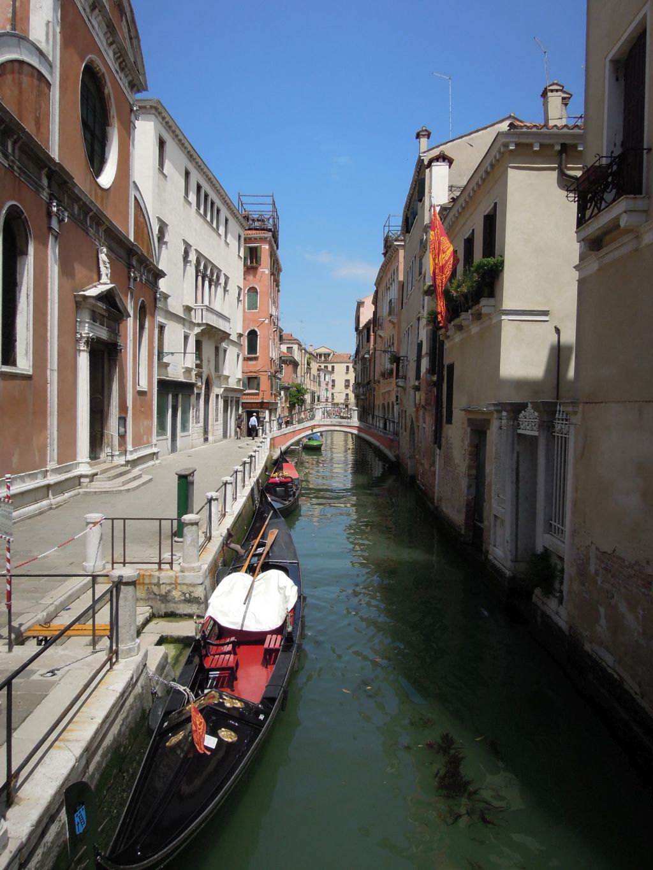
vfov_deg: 71.6
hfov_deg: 56.8
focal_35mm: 24
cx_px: 326
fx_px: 604
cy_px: 435
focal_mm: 4.3
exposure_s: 1/1250
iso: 160
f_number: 4.5
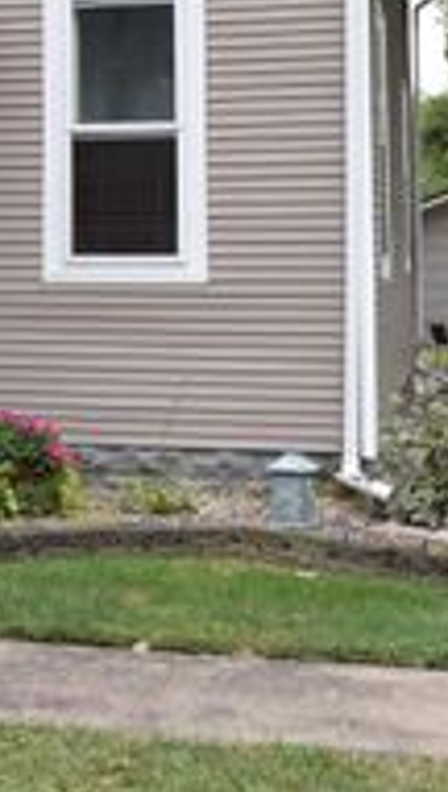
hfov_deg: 15.9
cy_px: 108
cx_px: -58
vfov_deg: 27.7
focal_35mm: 74
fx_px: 1557
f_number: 7.1
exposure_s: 1/200
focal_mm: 18
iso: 400
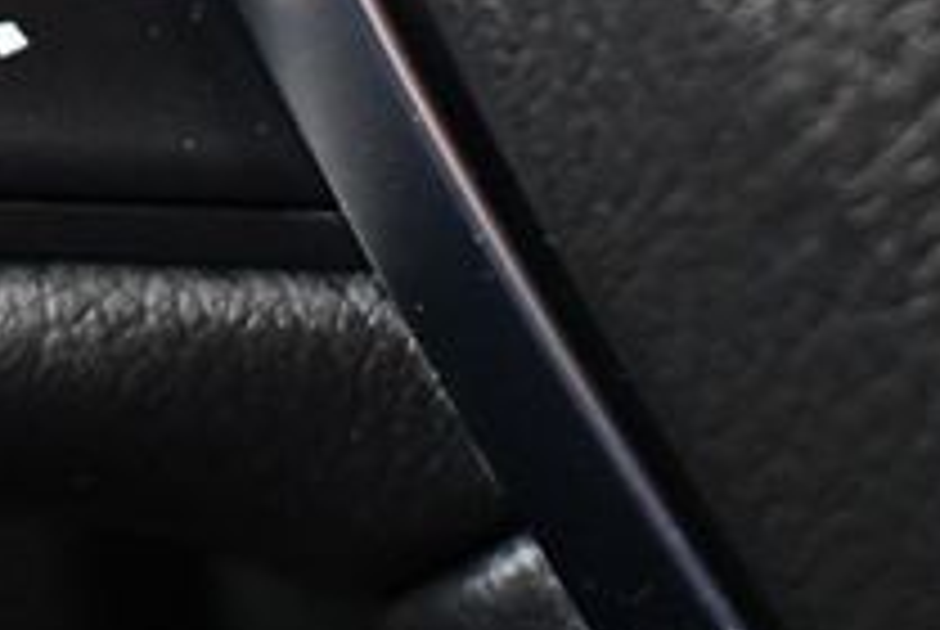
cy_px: -104
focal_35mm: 147
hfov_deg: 13.4
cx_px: -297
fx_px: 3844
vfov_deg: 9.3
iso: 4500
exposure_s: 1/60
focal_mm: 24
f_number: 3.8
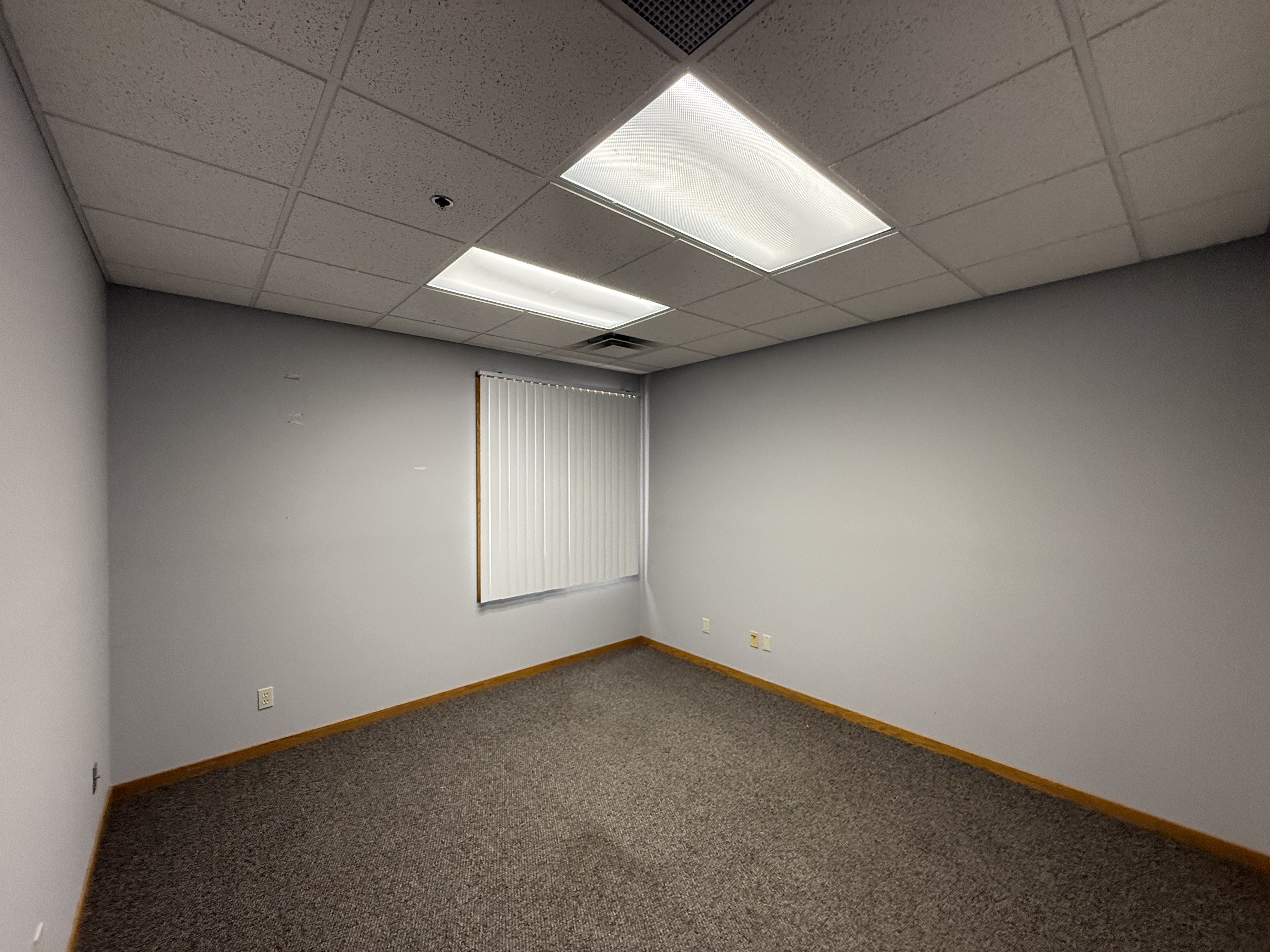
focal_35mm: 14
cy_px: 476
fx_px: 514
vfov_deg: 85.7
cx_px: 635
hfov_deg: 102.1
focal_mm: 2.22
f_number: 2.2
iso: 320
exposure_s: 1/120
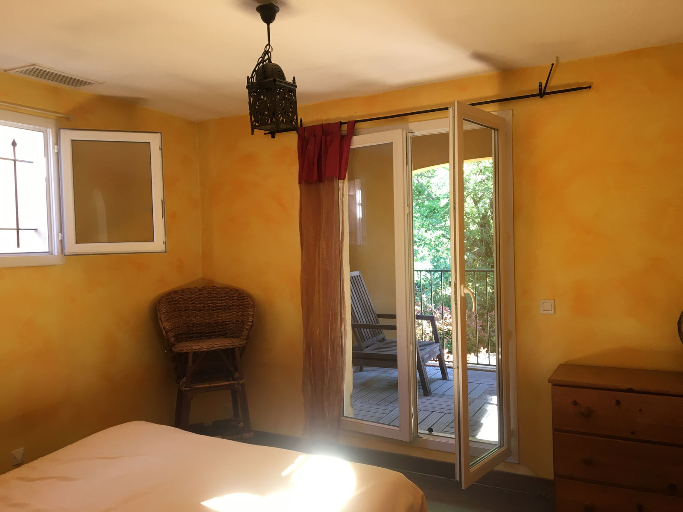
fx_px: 572
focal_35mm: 29
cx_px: 342
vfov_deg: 48.2
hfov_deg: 61.7
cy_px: 256
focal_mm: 4.15
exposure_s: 1/33
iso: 40
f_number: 2.2
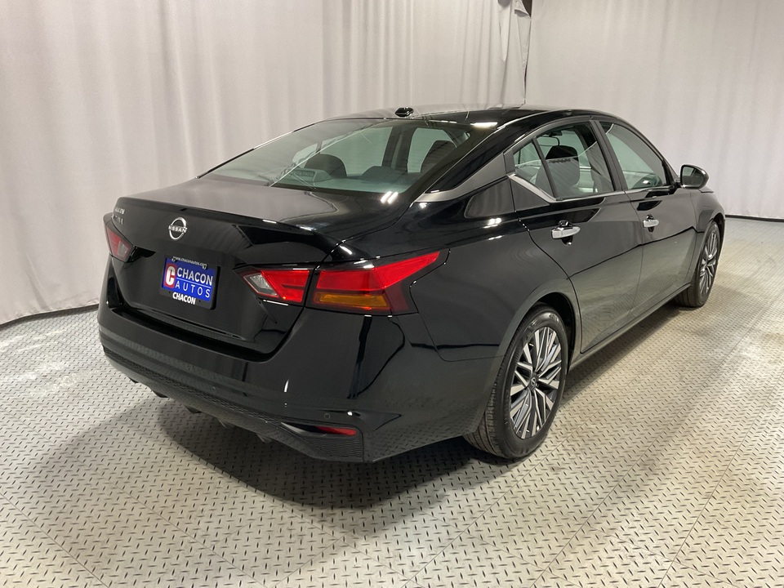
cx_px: 392
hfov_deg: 61.7
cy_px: 294
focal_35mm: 29
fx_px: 657
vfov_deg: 48.2
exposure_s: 1/60
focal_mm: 3
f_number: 1.8
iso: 100
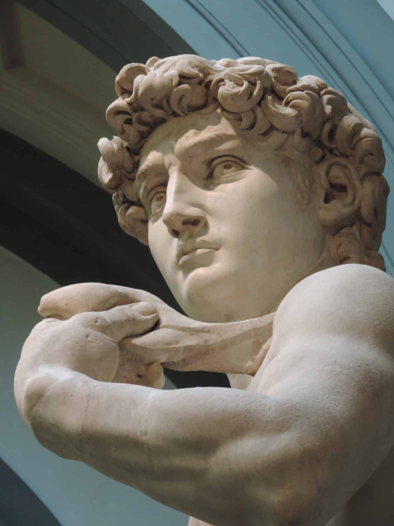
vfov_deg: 7.9
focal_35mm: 250
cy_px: 263
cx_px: 197
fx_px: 3794
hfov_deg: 5.9
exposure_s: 1/25
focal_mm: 44.5
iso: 800
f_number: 4.7
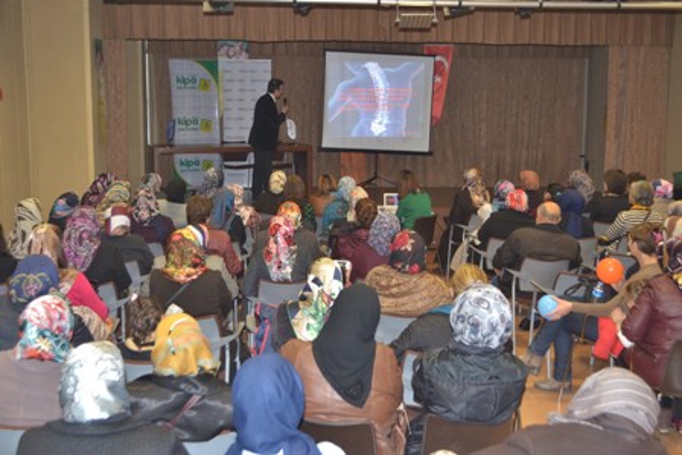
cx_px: 341
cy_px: 228
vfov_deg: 31.9
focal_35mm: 42
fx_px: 796
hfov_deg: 46.4
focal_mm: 28
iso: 800
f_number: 4.5
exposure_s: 1/30
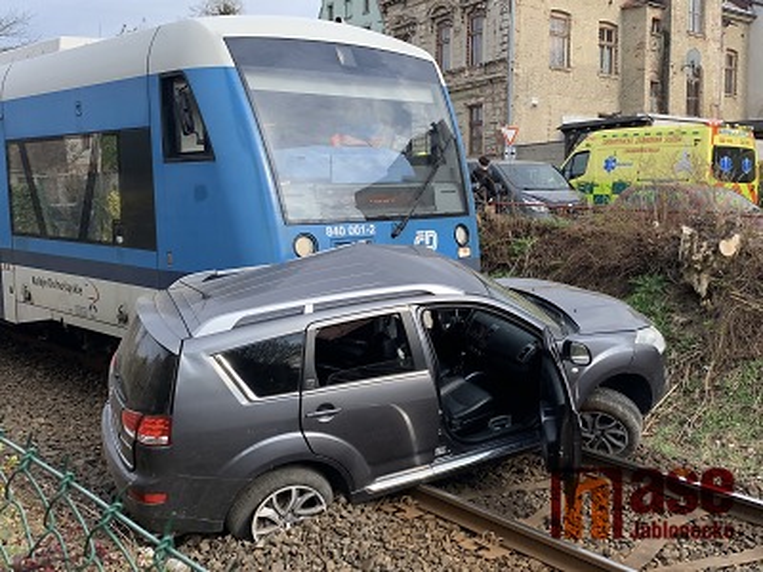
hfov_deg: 55.4
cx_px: 382
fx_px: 727
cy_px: 286
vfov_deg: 42.9
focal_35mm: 33
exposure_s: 1/537
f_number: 1.8
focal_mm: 4.25
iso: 25
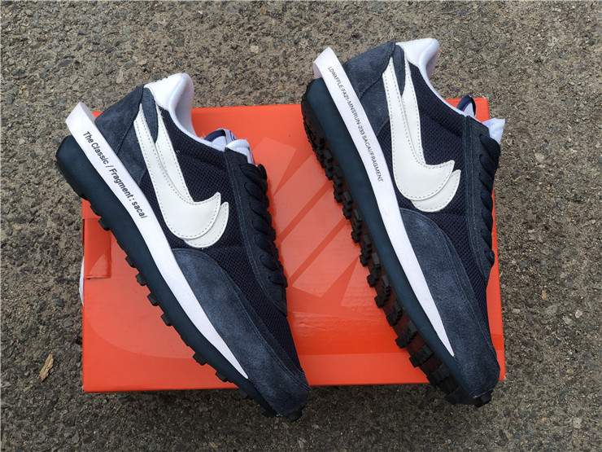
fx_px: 904
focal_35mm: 52
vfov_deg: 28.0
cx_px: 301
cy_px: 226
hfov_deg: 36.8
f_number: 2.4
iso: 16
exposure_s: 1/276
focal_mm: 6
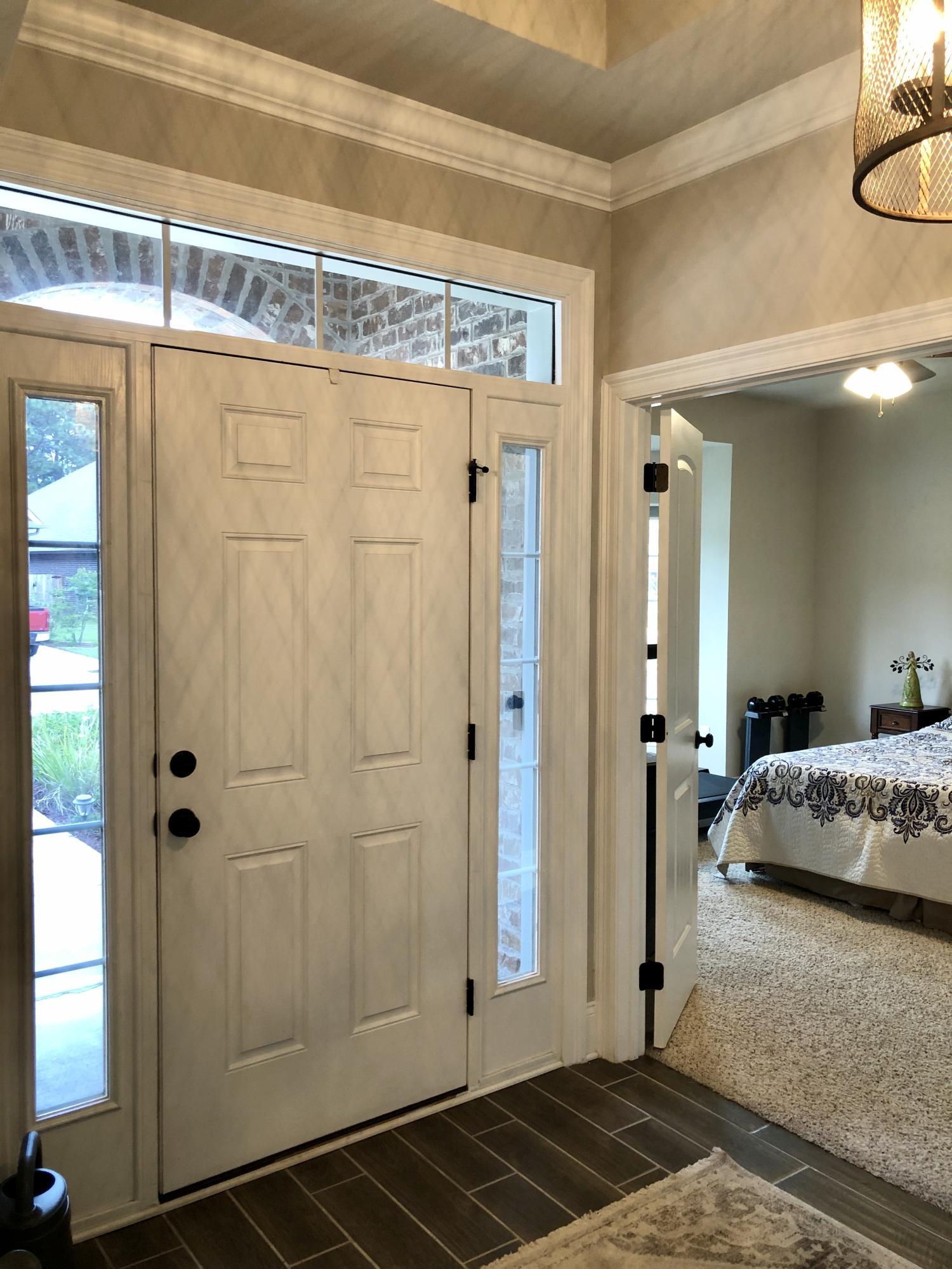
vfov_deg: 63.4
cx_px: 476
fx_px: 1027
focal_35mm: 28
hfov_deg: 49.7
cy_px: 634
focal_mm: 3.99
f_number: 1.8
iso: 40
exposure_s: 1/17
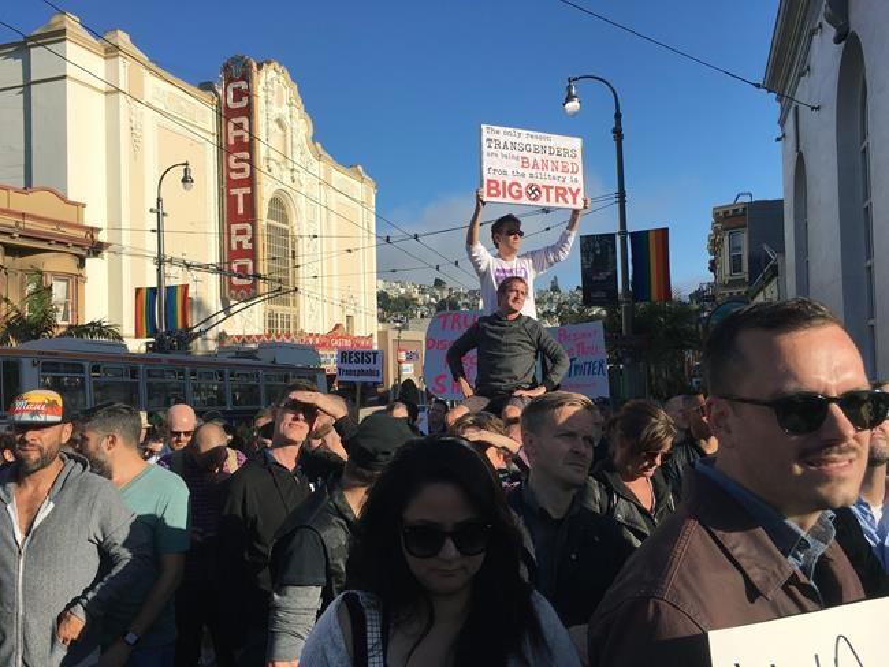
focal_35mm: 29
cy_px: 334
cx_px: 444
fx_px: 745
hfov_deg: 61.6
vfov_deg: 48.3
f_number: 2.2
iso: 25
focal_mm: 4.15
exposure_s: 1/1748
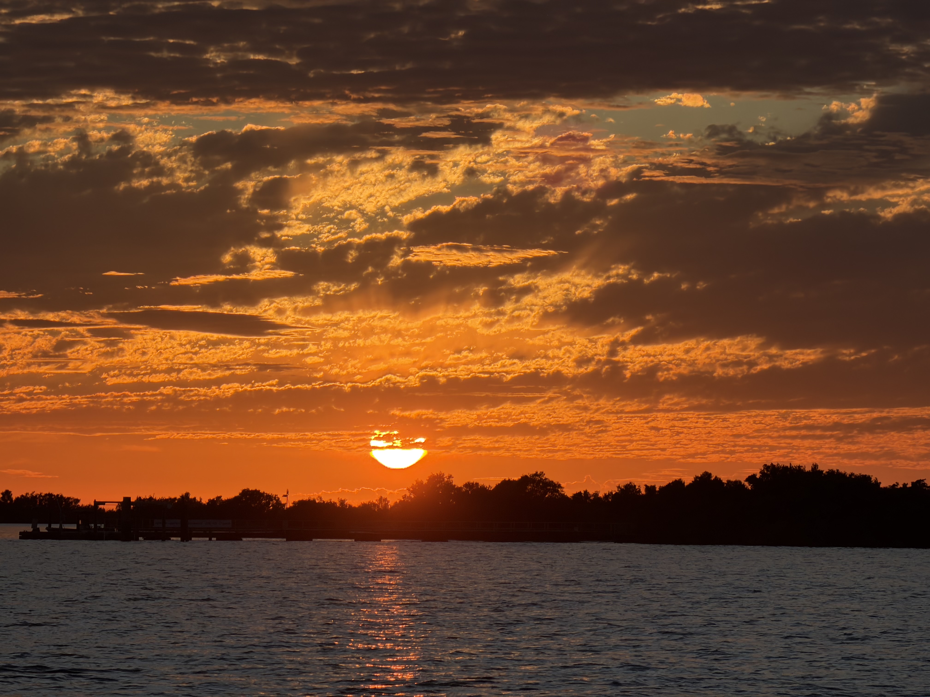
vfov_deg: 7.4
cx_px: 465
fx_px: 5373
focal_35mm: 200
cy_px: 348
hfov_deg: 9.9
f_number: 2.8
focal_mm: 16.89
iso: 25
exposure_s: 1/838
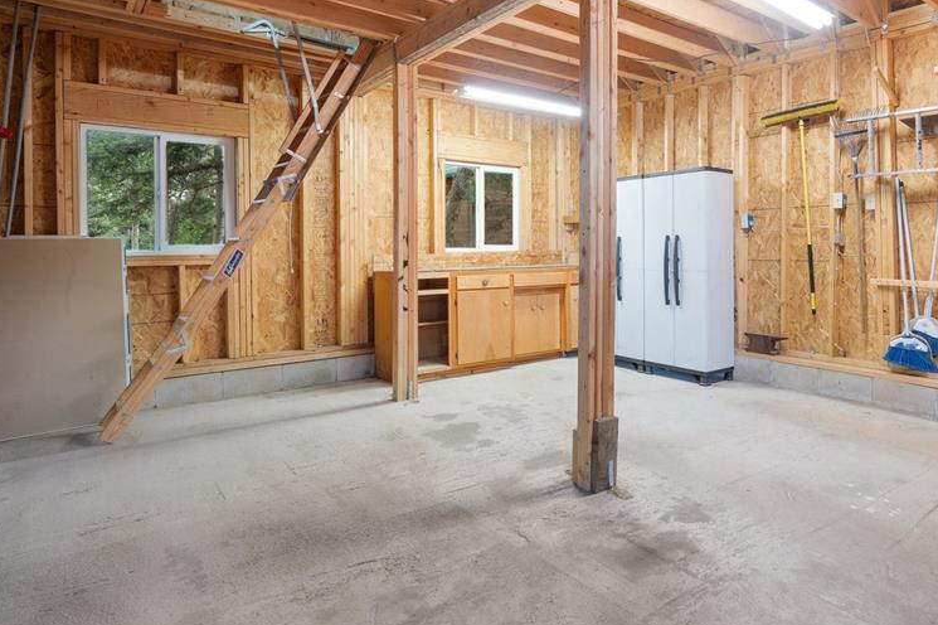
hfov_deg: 76.4
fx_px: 573
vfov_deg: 56.7
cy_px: 246
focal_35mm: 22
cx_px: 617
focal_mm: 16
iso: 200
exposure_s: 4
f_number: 5.6
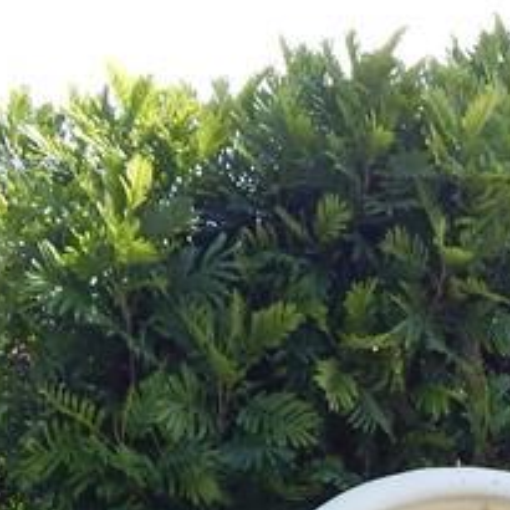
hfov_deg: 10.1
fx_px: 2800
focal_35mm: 168
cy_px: 851
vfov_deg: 10.0
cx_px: 764
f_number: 3.4
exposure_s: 1/400
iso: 125
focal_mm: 6.8
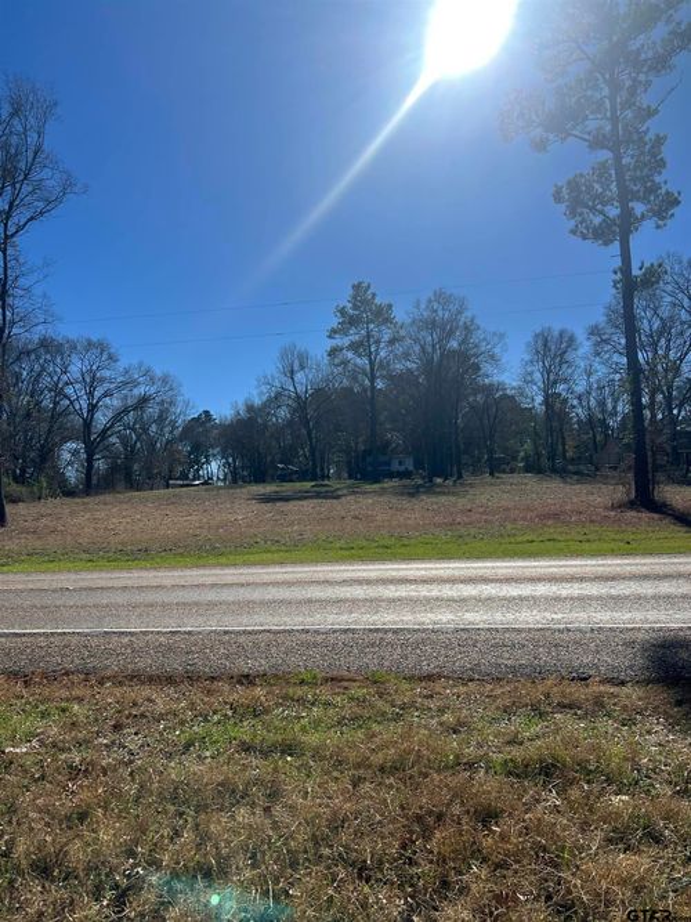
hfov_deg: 53.0
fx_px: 692
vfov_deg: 67.3
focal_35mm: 26
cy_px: 461
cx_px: 346
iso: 50
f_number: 1.5
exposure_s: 1/7463
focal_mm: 5.7
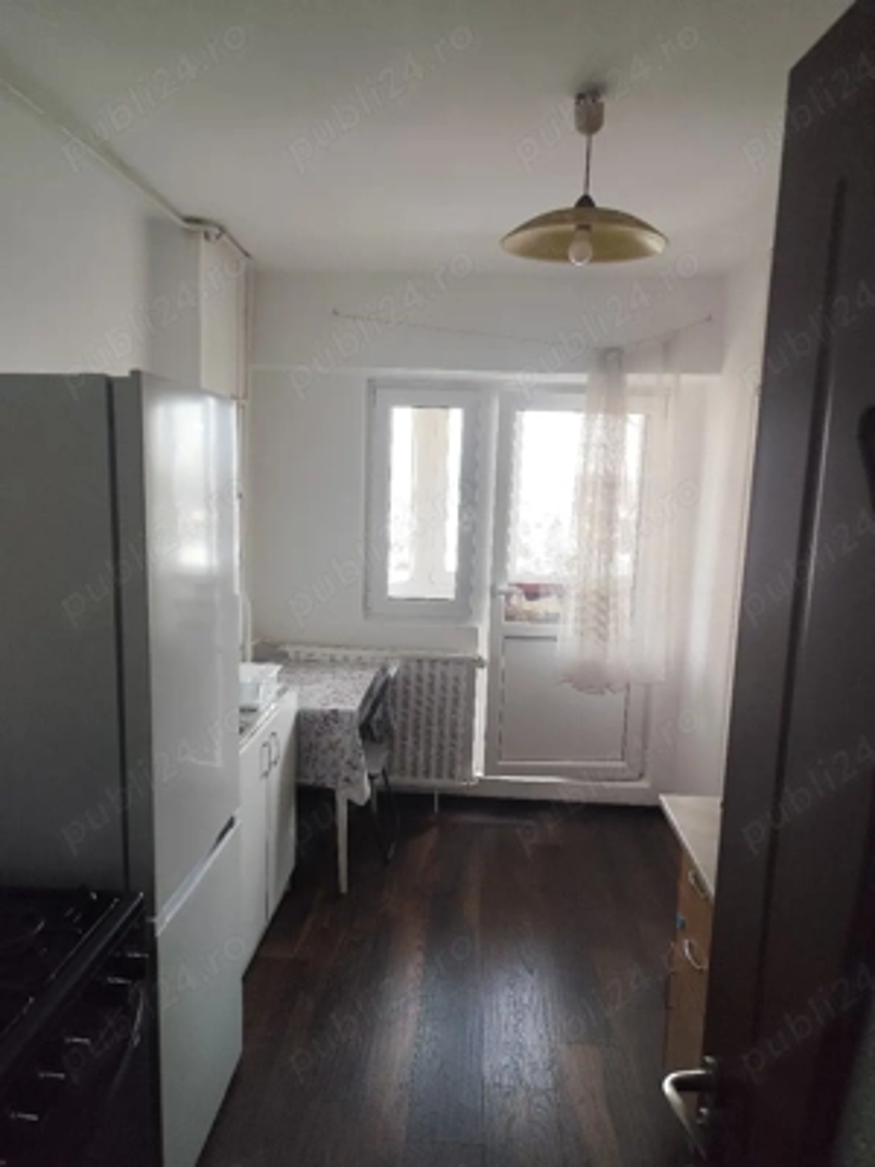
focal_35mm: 23
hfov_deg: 58.9
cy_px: 584
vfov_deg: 73.9
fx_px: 775
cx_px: 438
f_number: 1.65
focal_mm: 6.19
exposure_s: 1/100
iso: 80
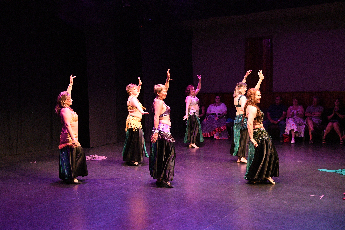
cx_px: 172
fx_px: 402
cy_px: 115
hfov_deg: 46.4
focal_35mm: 42
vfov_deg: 31.9
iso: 6400
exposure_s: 1/200
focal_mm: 28
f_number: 4
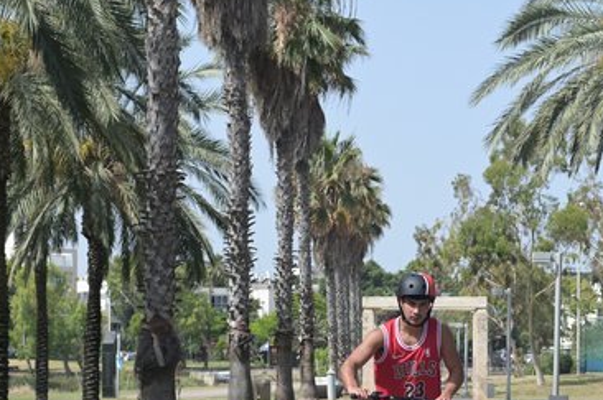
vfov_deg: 12.9
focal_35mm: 105
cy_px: 345
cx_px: 481
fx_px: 1756
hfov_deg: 19.3
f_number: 5.6
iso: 400
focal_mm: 50
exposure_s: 1/2000
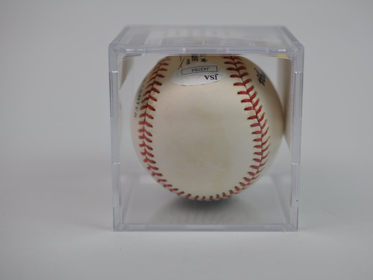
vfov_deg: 22.3
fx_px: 711
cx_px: 205
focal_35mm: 66
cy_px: 141
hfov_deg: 29.4
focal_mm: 40
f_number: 4
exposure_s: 1/60
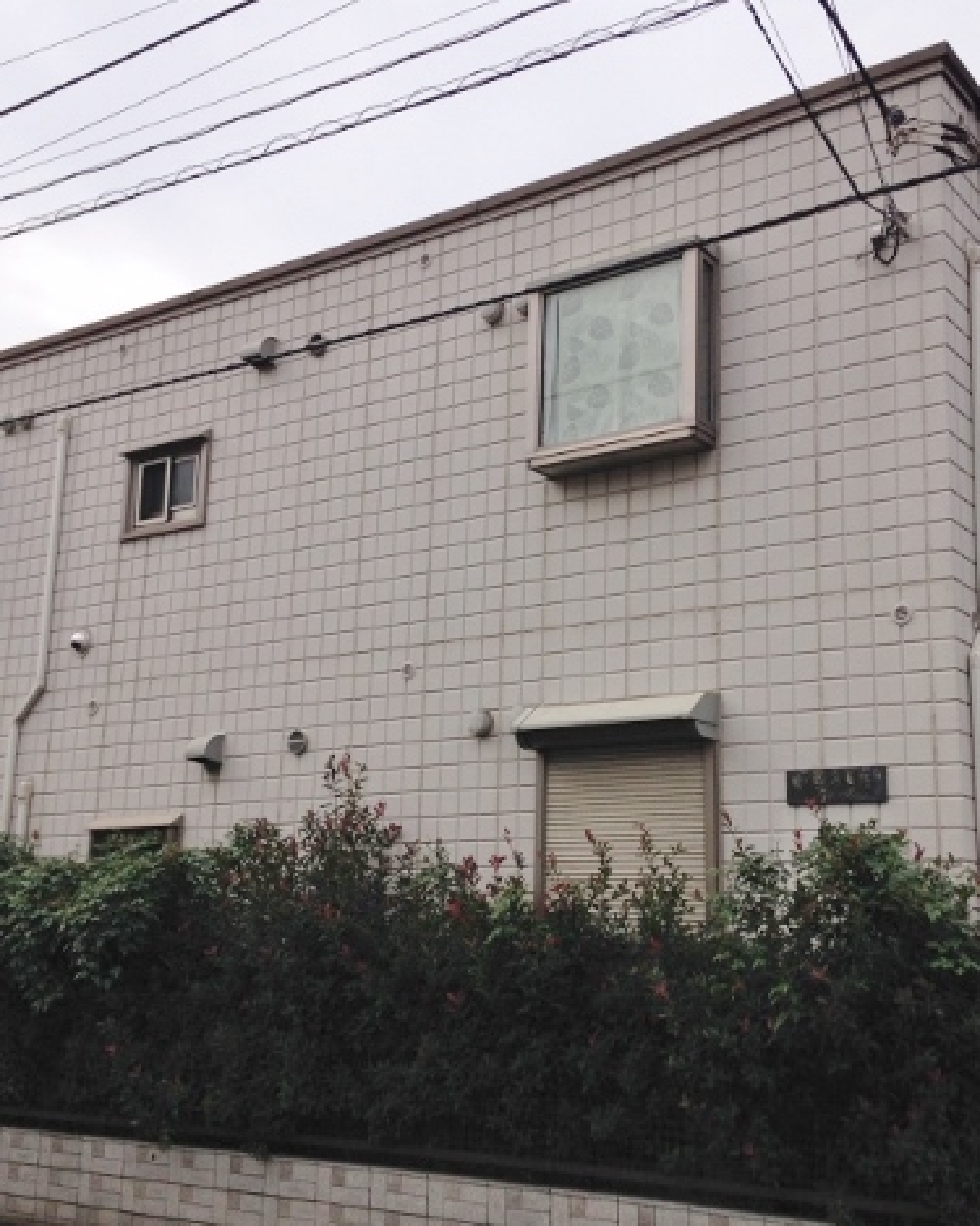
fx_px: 1596
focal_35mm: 44
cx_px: 541
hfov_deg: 34.1
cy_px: 614
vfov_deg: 42.0
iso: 50
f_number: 2.4
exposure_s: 1/1506
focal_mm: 4.12
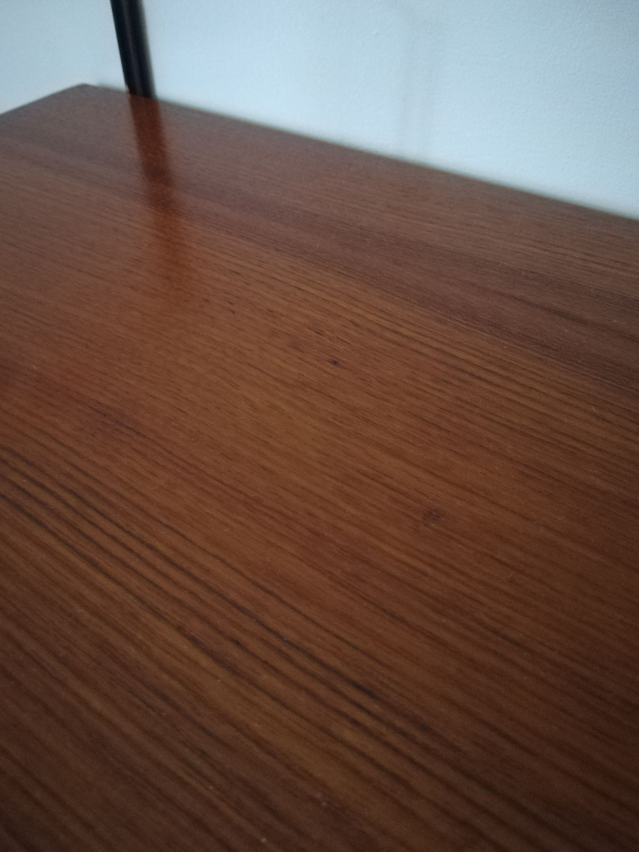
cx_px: 320
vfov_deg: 67.3
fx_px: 640
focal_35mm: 26
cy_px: 426
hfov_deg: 53.1
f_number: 2.2
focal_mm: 3.83
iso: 1600
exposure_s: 1/14.3
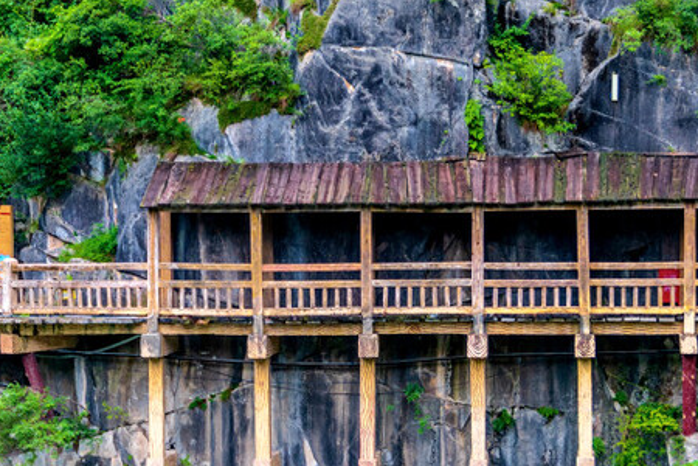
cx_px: 289
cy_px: 106
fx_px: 4653
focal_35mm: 240
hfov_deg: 8.6
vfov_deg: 5.7
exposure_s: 1/50
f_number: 5.6
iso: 200
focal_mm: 90
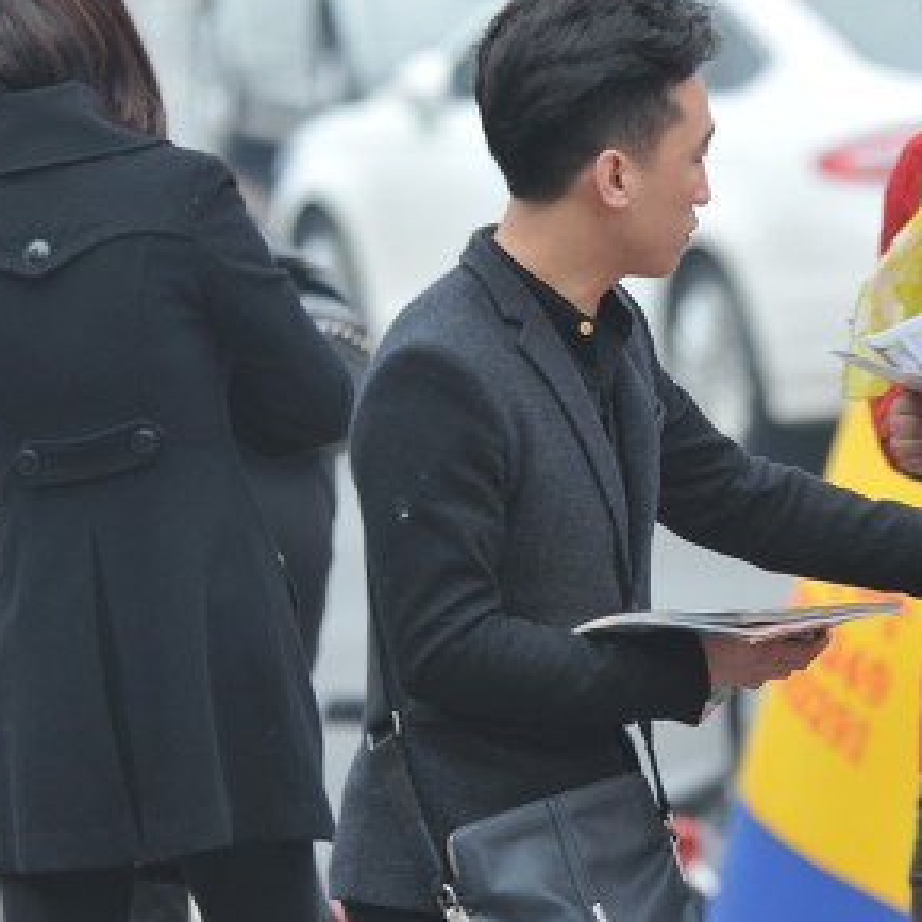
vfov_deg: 3.1
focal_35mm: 564
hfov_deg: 3.1
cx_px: 772
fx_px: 16996
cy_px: 541
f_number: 4
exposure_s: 1/320
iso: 200
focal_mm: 200
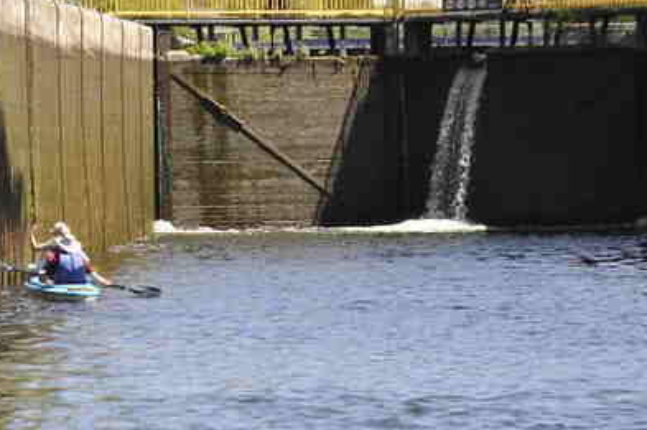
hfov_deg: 8.0
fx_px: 4610
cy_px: 200
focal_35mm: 257
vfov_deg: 5.3
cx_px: 199
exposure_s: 1/250
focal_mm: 105
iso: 200
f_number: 8
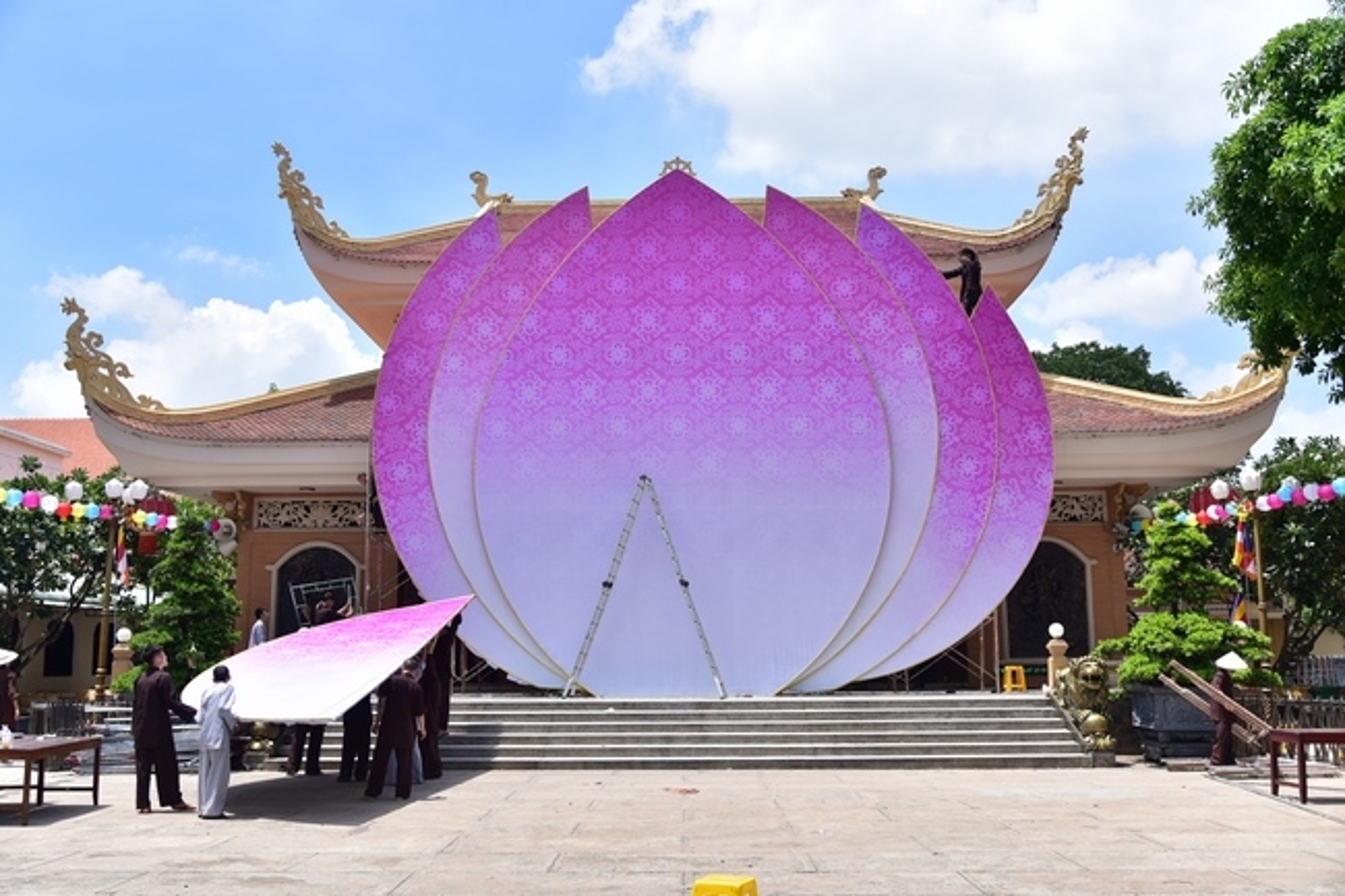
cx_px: 672
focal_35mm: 34
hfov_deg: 55.8
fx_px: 1270
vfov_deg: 38.9
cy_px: 448
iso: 200
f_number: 5.6
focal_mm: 34
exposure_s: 1/800
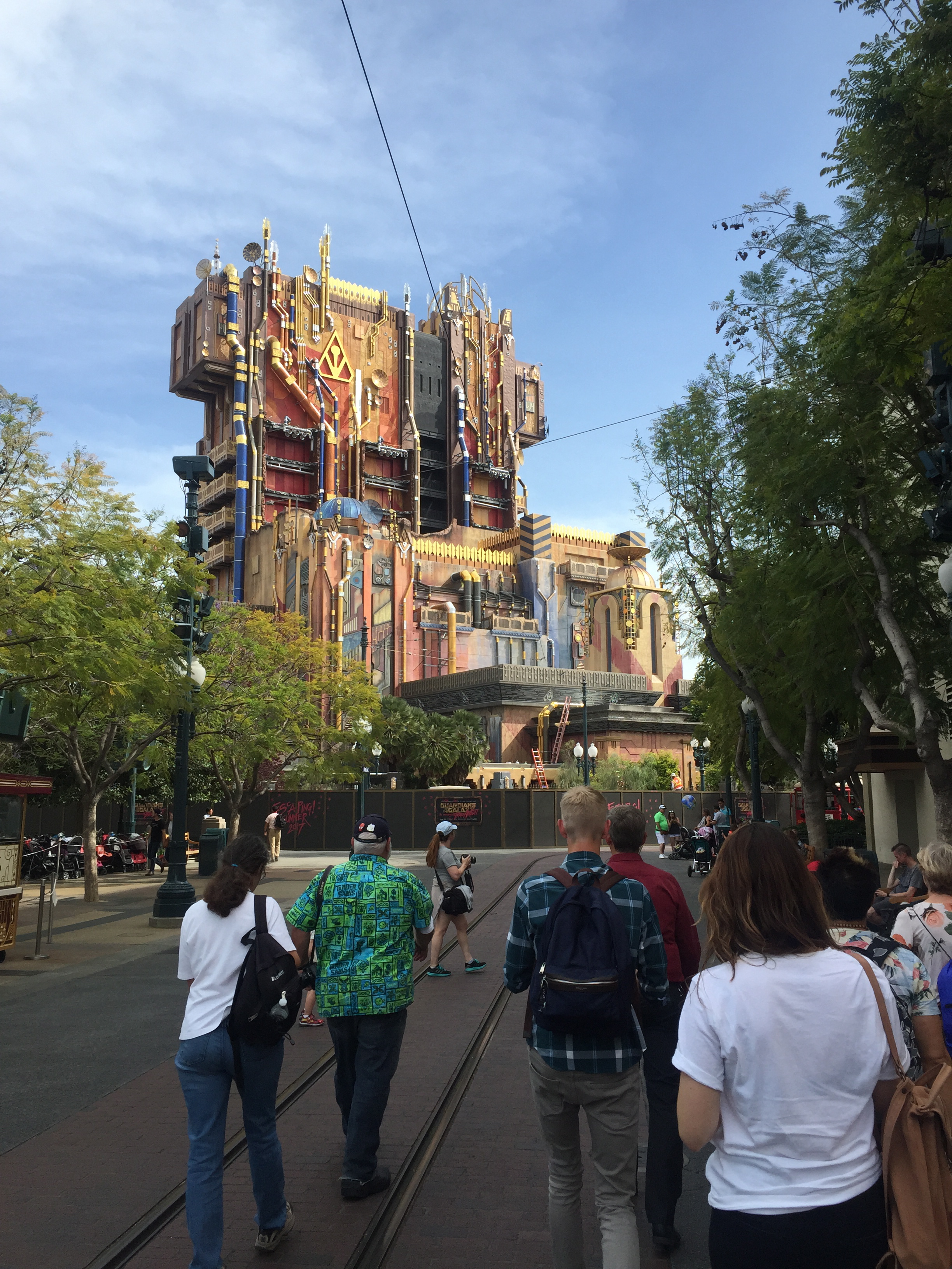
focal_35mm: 29
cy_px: 634
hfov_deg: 48.2
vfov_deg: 61.7
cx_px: 476
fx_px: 1063
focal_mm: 4.15
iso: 32
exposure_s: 1/1412
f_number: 2.2
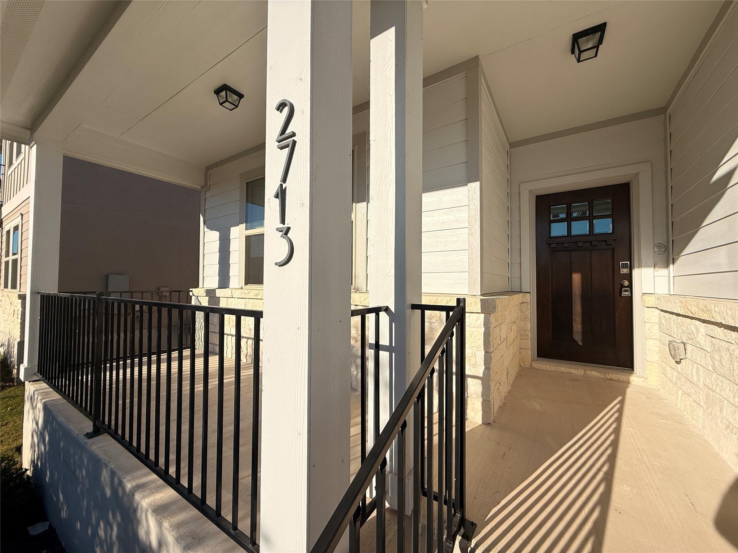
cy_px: 276
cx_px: 369
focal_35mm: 14
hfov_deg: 102.1
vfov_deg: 85.7
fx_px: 298
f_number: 2.2
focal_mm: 2.22
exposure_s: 1/3891
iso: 50
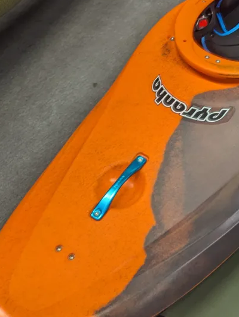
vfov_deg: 38.7
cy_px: 84
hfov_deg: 29.8
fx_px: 441
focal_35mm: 48
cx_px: 180
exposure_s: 1/100
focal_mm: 6.81
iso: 233
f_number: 1.85
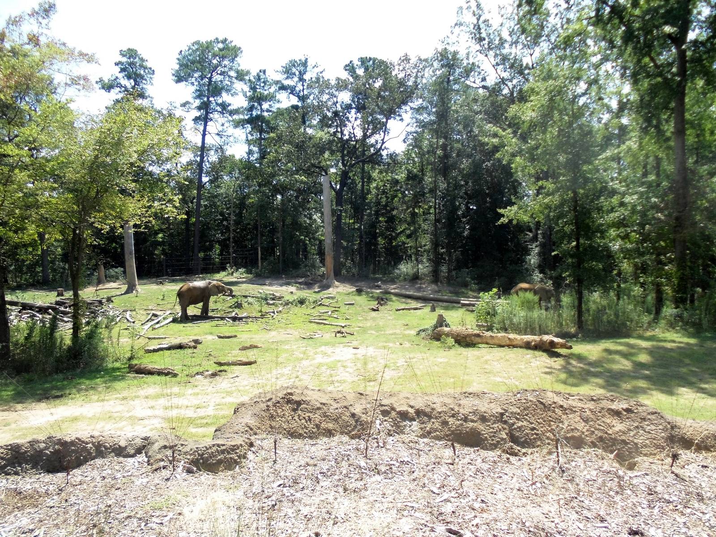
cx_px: 358
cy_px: 268
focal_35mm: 26
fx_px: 538
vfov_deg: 53.1
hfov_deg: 67.3
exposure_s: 1/320
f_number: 3.5
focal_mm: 4.6
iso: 80
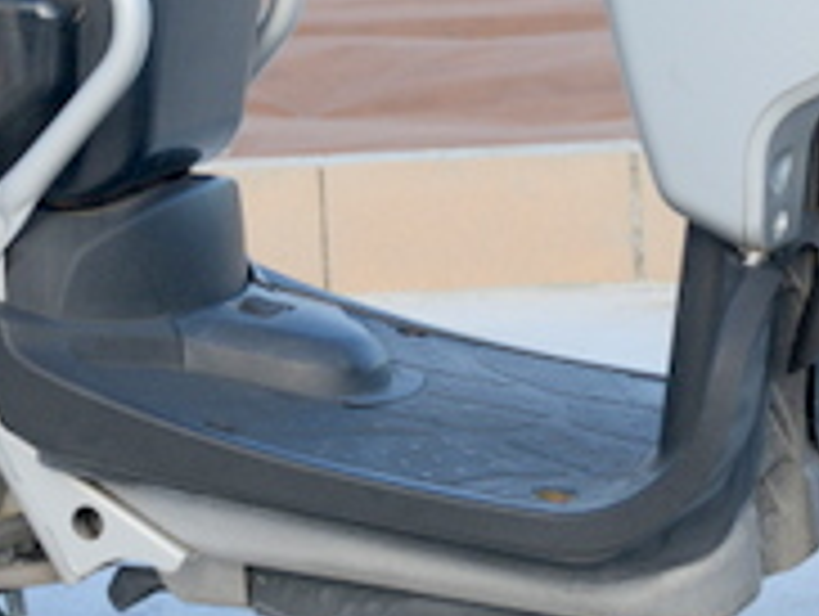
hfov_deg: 11.6
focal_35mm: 169
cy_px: 92
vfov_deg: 8.8
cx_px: 189
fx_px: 4004
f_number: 6.3
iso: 100
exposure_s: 1/160
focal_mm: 50
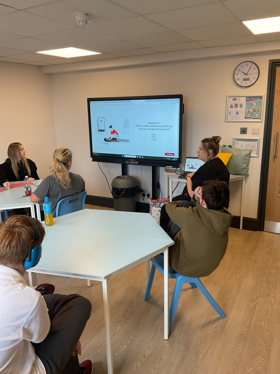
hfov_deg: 48.2
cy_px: 187
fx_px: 313
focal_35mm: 29
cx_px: 140
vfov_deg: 61.7
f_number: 1.8
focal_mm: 3
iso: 80
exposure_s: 1/60
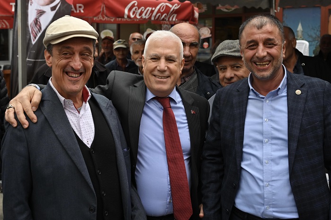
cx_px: 166
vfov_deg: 44.9
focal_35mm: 29
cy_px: 110
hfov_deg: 63.7
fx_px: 267
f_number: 4
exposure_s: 1/500
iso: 200
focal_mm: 29
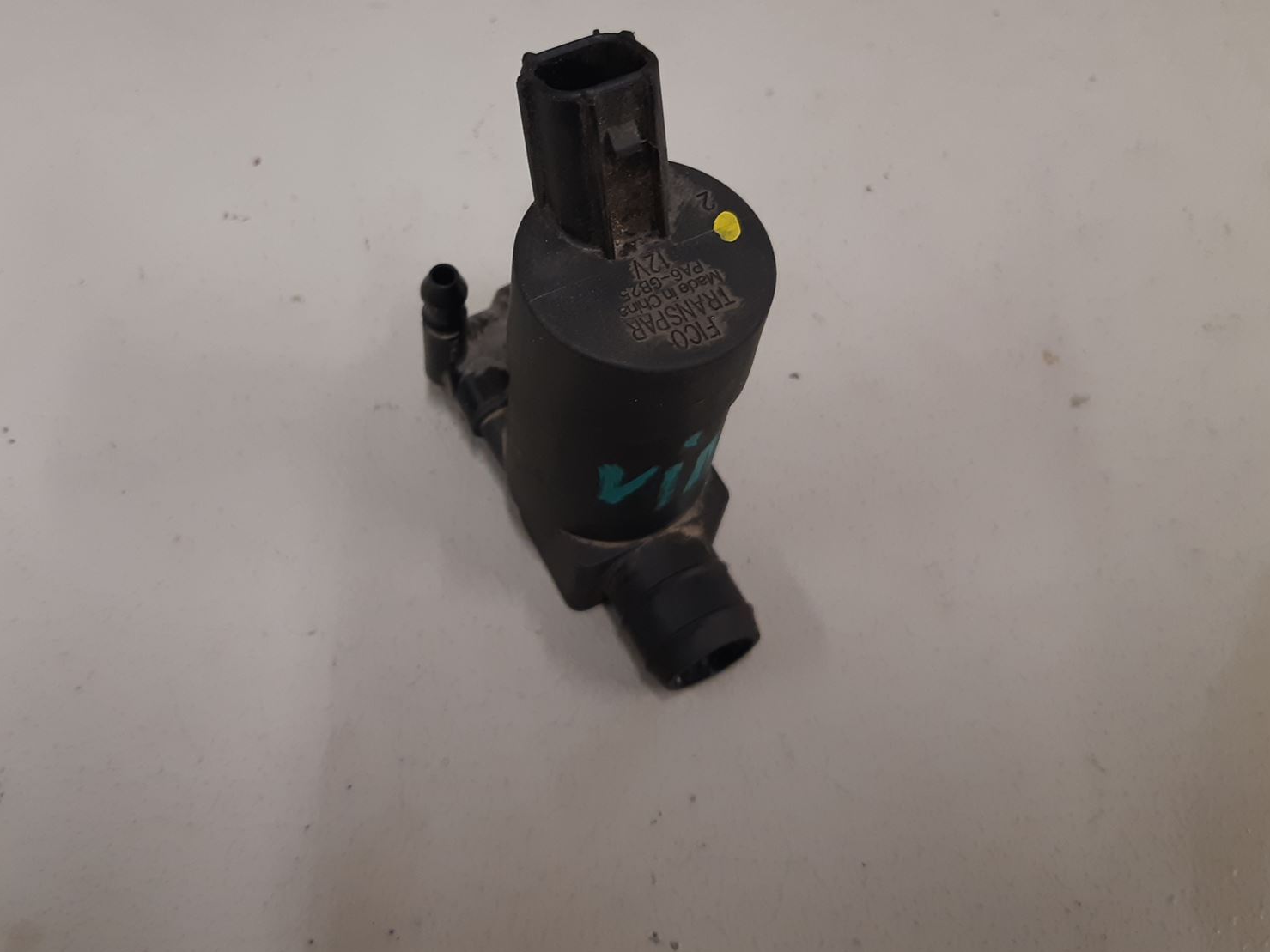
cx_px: 520
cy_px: 302
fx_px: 1321
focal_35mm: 36
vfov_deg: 39.1
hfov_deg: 51.1
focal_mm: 3.93
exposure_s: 1/50
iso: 100
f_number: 1.7
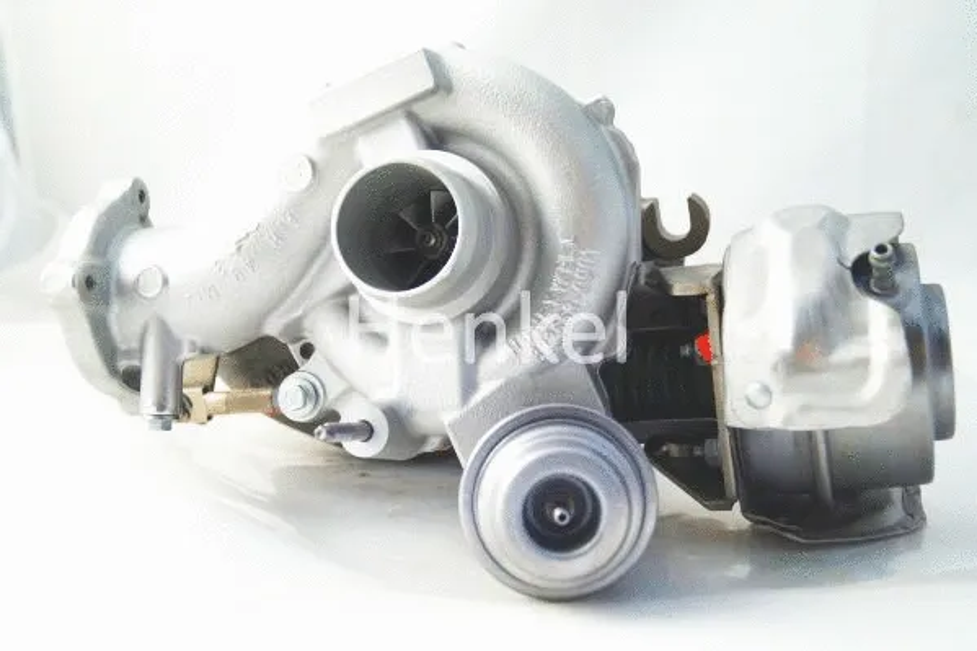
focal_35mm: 45
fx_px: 1221
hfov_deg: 43.6
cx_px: 488
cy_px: 326
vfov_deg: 29.8
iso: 400
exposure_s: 1/160
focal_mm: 30
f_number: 4.5
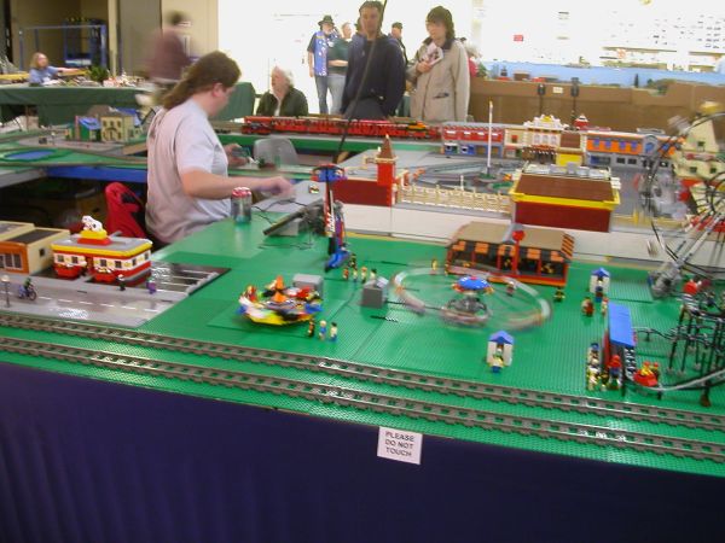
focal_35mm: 37
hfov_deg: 50.1
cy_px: 272
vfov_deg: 38.7
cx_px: 362
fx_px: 775
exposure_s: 1/4.1
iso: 100
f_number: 2.7
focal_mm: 5.6
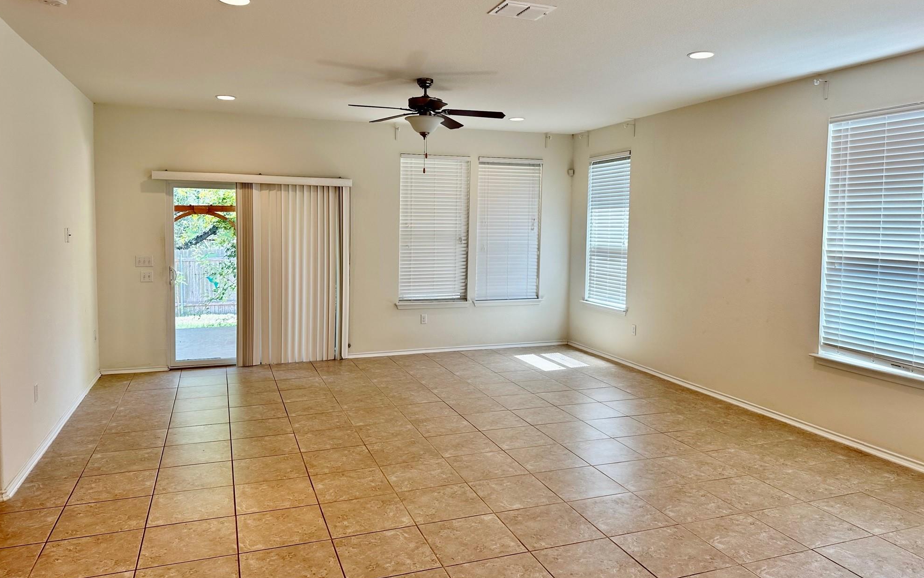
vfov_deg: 47.6
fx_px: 655
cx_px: 467
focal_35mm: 26
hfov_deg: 70.4
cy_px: 269
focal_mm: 6.86
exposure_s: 1/122
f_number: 1.78
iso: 64
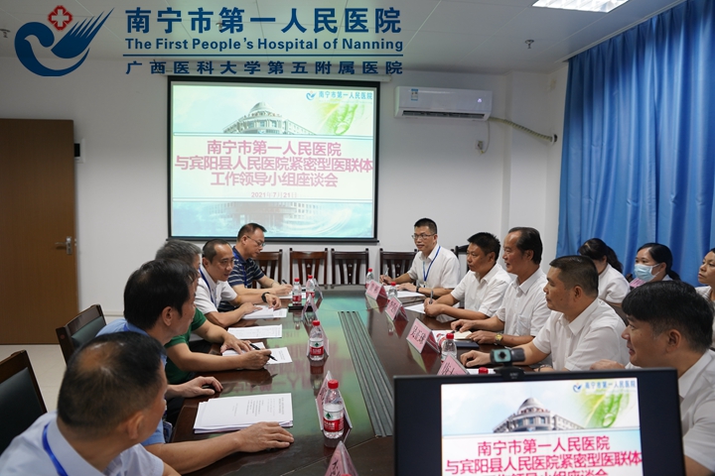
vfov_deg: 53.1
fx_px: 477
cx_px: 358
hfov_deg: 73.7
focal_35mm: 24
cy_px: 238
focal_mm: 24
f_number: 3.2
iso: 500
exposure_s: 1/30
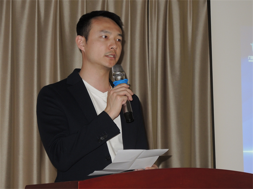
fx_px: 672
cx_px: 126
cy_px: 94
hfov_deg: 21.3
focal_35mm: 92
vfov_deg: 16.0
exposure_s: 1/100
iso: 320
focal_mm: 19.7
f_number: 3.2
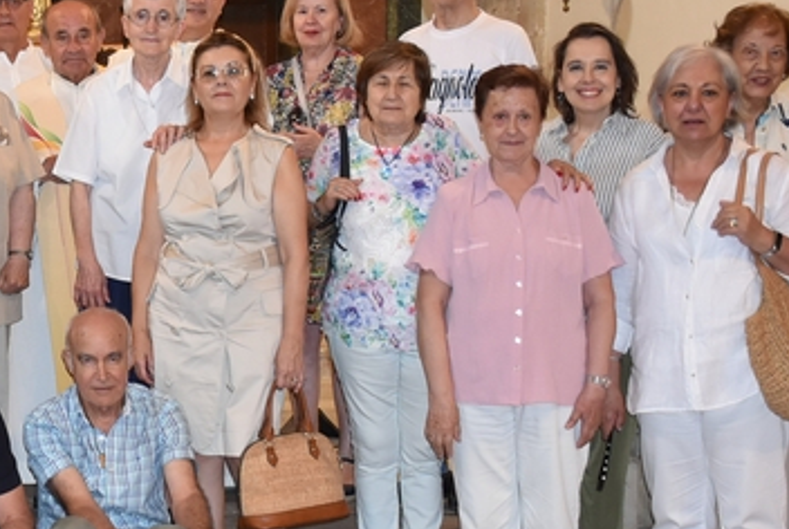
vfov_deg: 14.9
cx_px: -123
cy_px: 229
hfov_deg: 20.8
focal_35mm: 92
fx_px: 2020
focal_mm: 24
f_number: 3.8
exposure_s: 1/60
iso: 900
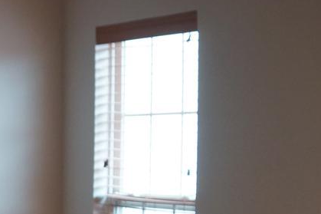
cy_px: 295
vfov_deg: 10.1
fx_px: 1176
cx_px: -284
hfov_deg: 13.6
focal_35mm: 132
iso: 400
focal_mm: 18
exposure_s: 1/60
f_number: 4
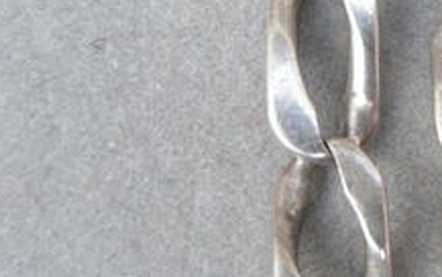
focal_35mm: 82
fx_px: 989
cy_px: -81
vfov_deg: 15.2
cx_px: 395
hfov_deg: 24.5
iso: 100
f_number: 3.5
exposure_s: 1/90
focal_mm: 6.3
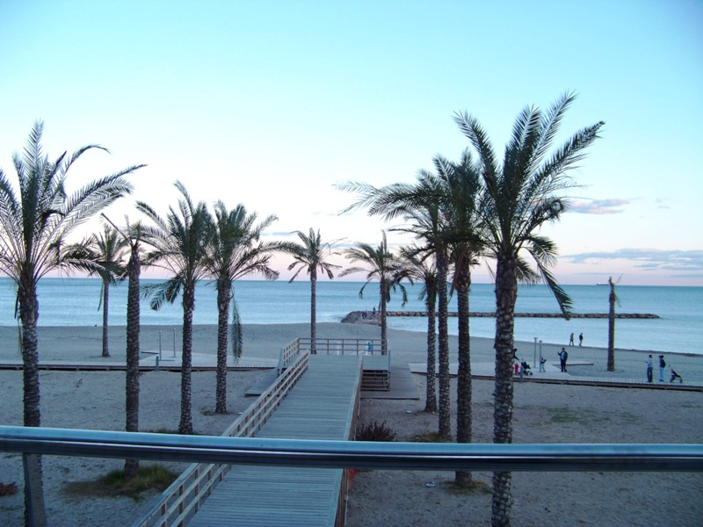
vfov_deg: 39.7
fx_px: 731
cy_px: 264
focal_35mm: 36
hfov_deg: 51.4
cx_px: 352
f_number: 2.8
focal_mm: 5.85
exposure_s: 1/60
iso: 73
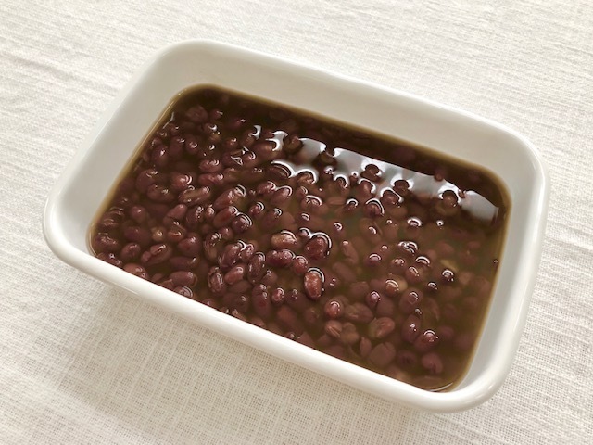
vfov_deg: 49.7
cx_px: 296
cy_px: 222
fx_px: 480
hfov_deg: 63.4
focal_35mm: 28
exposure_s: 1/17
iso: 40
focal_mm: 3.99
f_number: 1.8
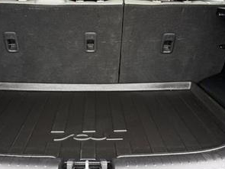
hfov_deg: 45.7
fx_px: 266
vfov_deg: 34.3
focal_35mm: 41
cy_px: 41
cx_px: 97
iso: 200
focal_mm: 6.76
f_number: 1.78
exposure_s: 1/214
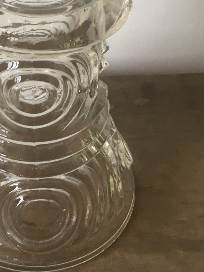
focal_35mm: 63
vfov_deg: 30.7
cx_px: 23
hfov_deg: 22.7
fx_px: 495
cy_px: 116
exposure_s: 1/33
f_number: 2.2
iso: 80
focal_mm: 4.15
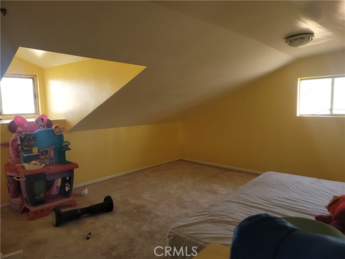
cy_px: 130
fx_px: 249
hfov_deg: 69.4
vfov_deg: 54.9
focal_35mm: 25
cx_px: 172
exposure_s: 1/60
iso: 64
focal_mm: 7
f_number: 1.8
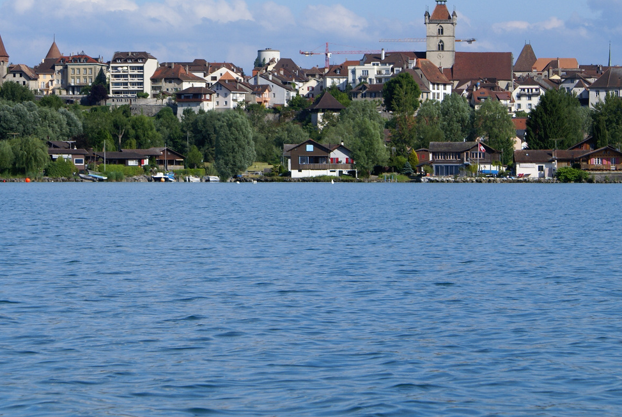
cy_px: 83
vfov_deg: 7.9
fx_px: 3011
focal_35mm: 174
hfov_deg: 11.8
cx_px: 184
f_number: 13
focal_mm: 70
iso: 100
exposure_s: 1/250
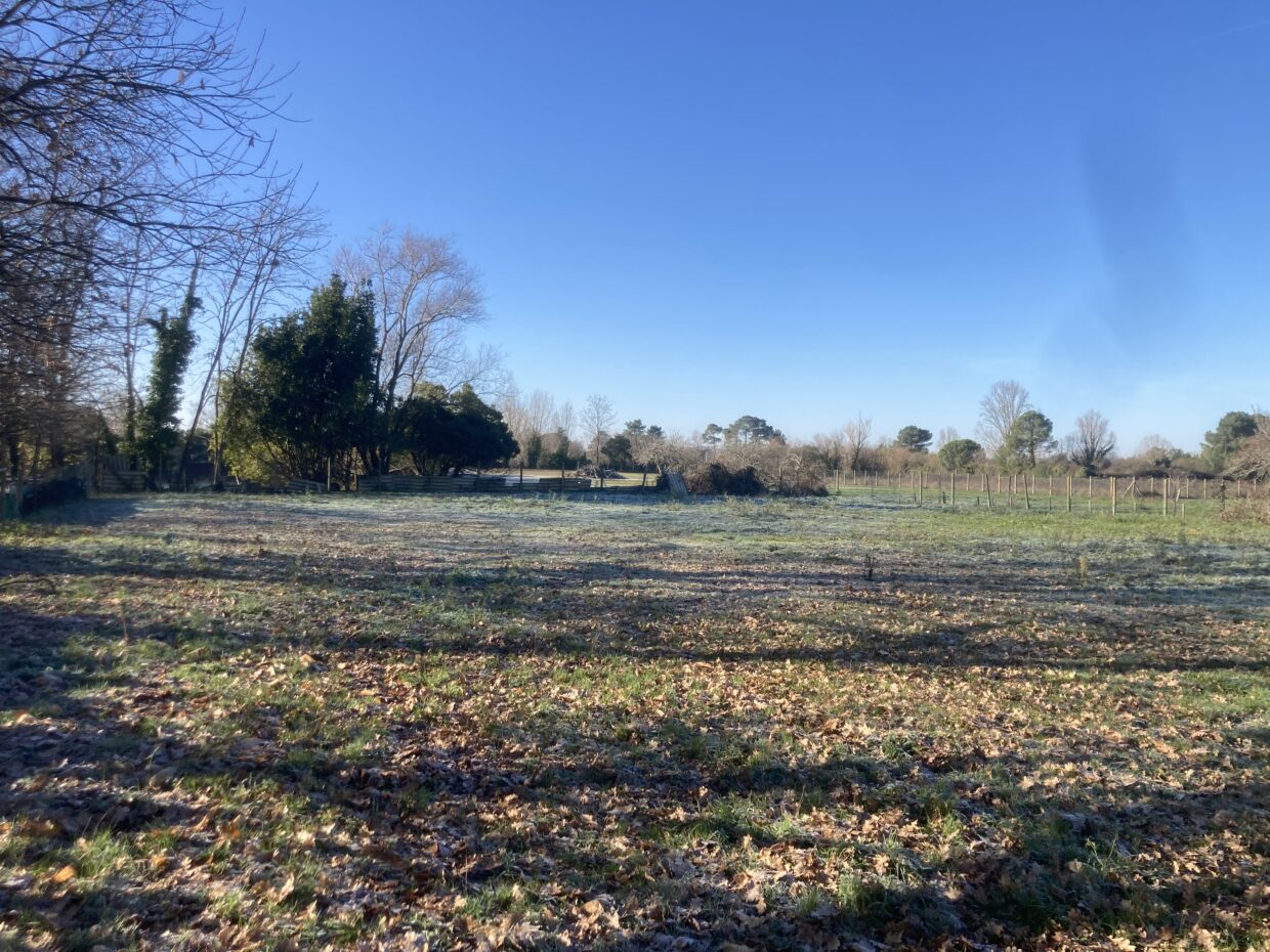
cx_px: 635
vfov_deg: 49.7
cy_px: 476
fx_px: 1027
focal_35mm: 28
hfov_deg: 63.4
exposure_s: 1/1171
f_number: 1.8
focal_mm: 3.99
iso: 20
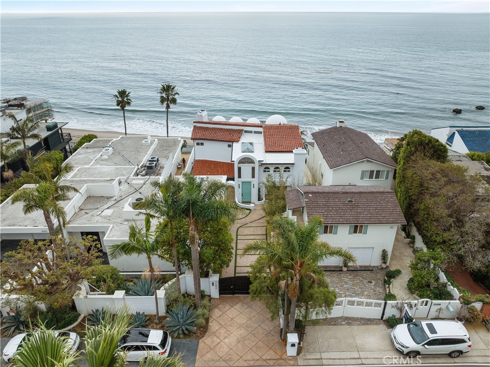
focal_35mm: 24
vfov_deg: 56.7
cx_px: 245
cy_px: 184
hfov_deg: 71.6
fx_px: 339
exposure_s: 1/15
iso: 130
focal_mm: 12.29
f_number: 2.8
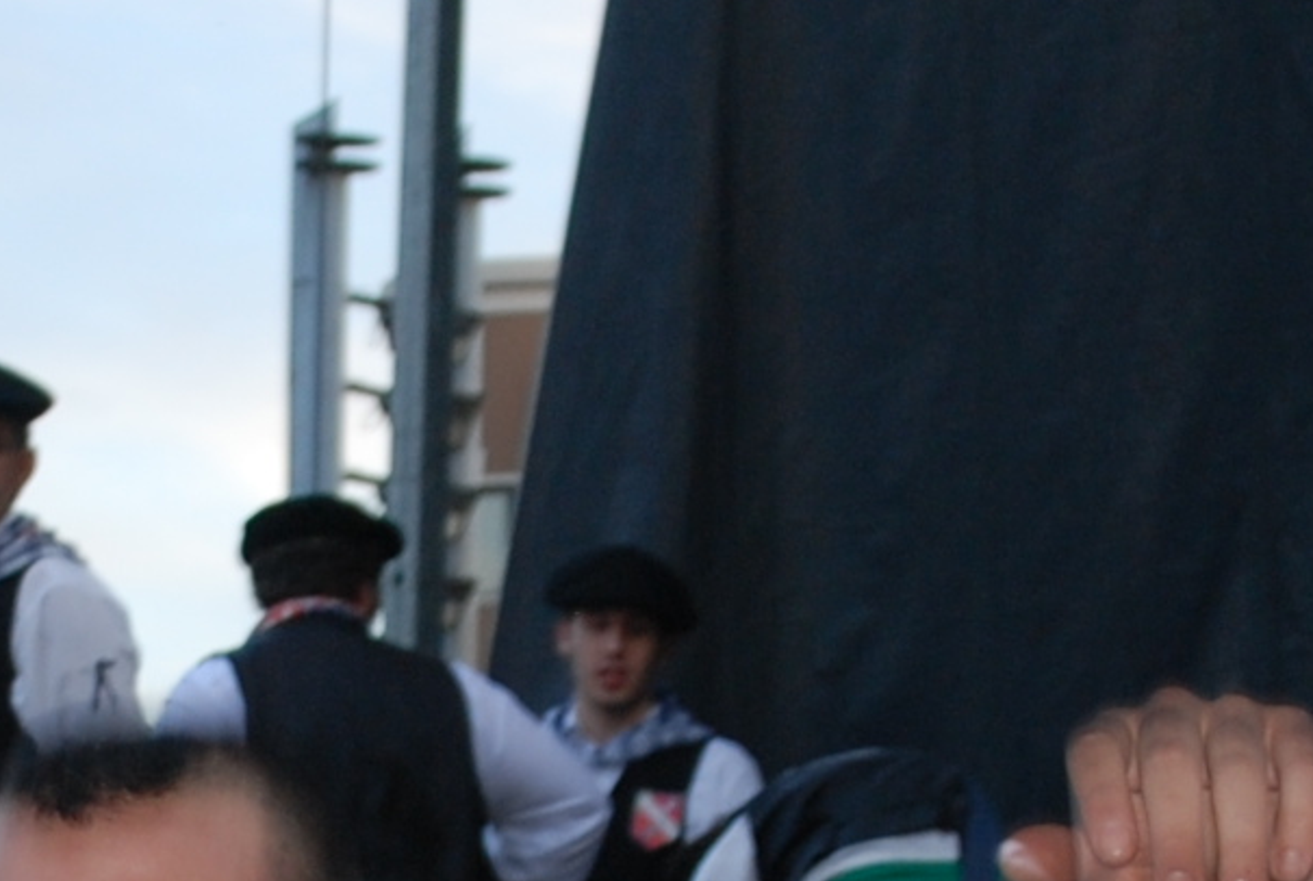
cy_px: 948
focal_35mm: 201
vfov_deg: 6.8
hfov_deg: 10.2
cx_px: 352
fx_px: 7345
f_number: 4
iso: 200
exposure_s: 1/60
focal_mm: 28
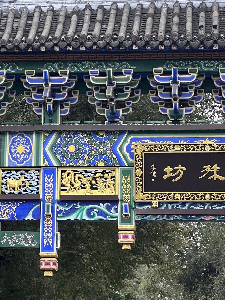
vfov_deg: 13.1
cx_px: 97
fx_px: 1300
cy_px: 256
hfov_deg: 9.9
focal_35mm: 150
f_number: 2.8
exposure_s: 1/60
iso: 250
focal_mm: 9
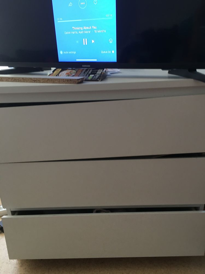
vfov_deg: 61.7
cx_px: 102
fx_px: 229
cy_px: 137
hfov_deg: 48.2
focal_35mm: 29
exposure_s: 1/17
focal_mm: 4.15
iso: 50
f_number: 2.2
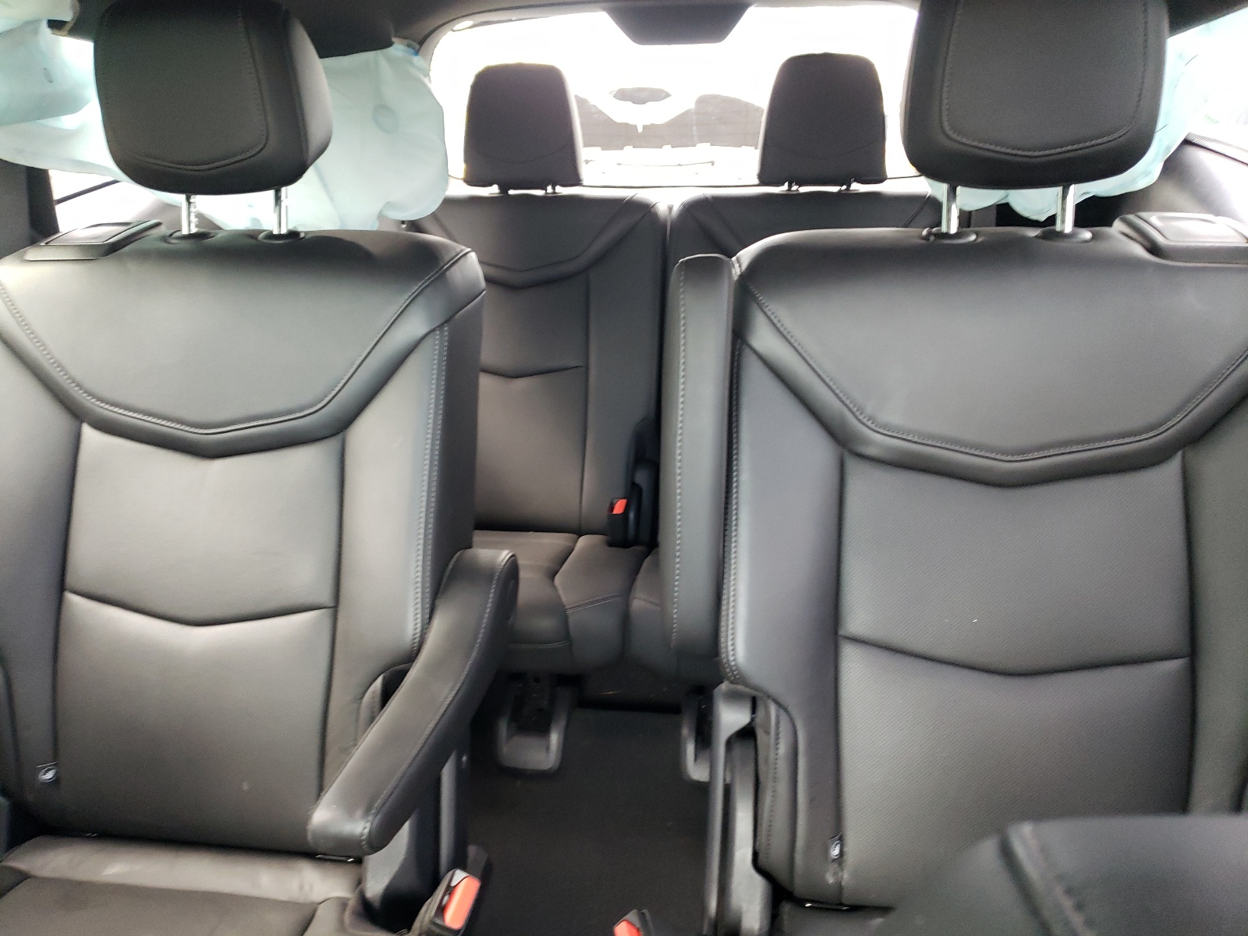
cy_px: 468
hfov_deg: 67.3
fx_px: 937
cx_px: 624
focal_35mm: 26
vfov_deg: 53.1
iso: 285
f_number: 1.5
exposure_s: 1/60.2
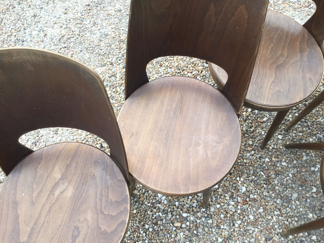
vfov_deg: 45.4
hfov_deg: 58.4
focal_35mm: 31
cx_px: 162
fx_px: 290
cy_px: 122
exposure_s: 1/100
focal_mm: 3.3
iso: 40
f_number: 2.4
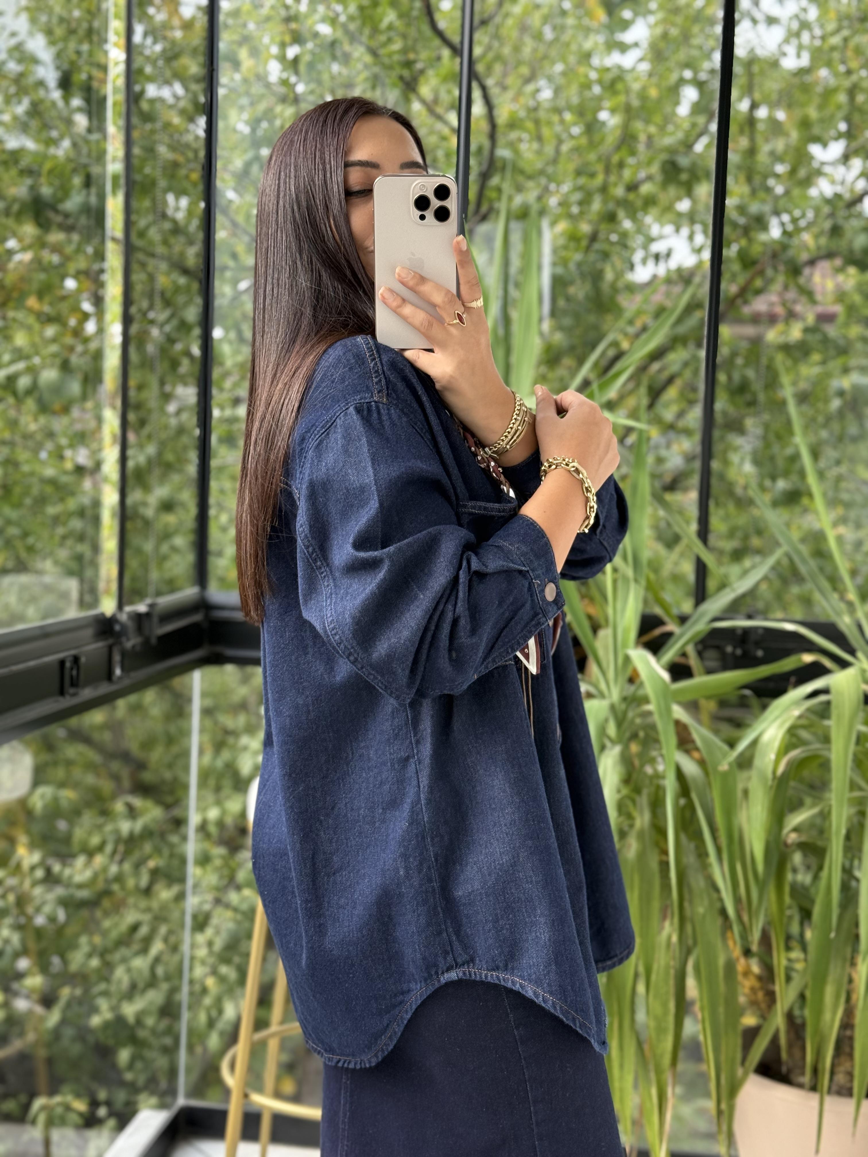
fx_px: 1605
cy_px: 578
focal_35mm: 48
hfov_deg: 30.3
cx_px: 434
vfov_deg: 39.7
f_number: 1.78
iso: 80
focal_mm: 6.76
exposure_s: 1/248
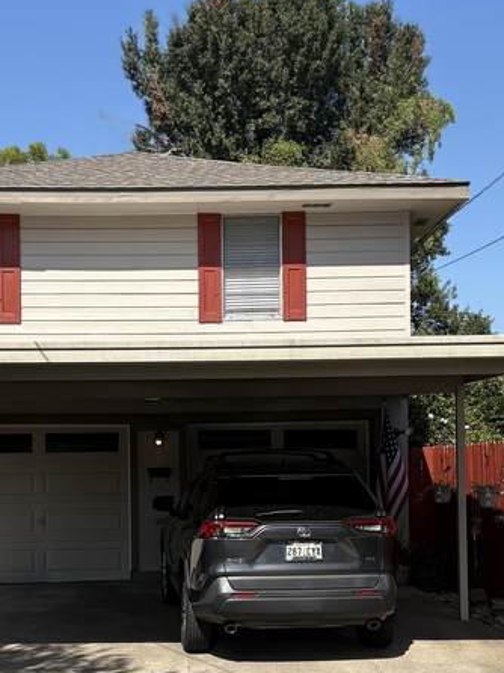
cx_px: 181
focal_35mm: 56
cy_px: 468
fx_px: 1088
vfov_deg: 33.9
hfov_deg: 26.0
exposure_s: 1/3279
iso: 50
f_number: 1.6
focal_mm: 5.96
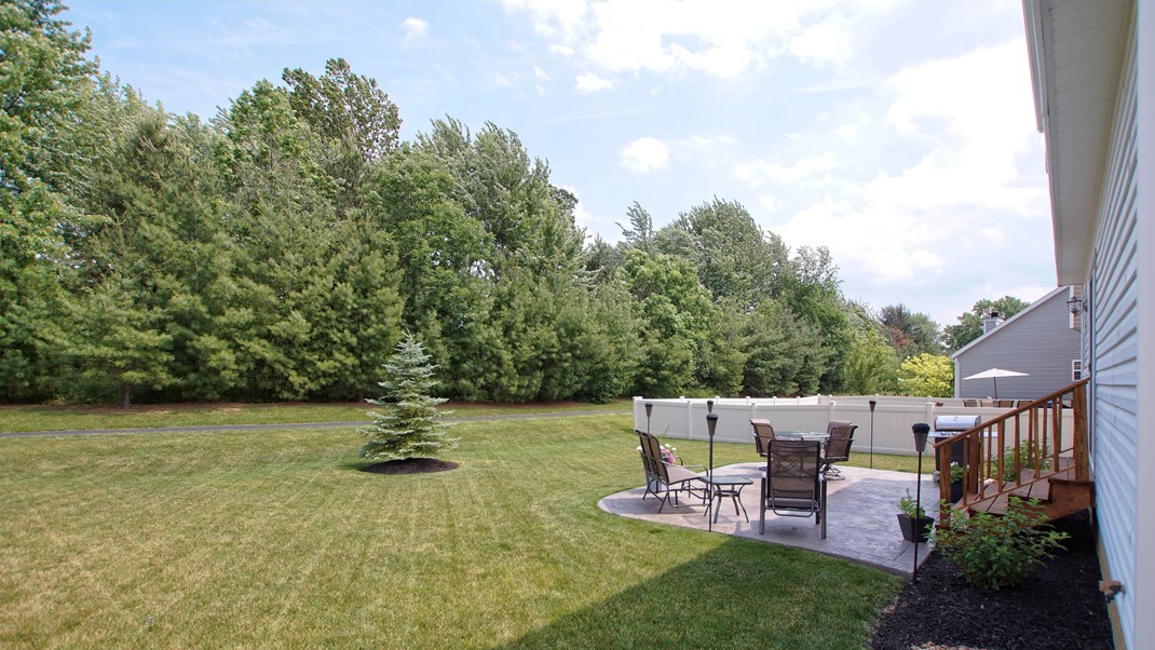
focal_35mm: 18
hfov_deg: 94.2
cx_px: 583
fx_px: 537
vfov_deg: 61.9
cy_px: 388
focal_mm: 11
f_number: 5.6
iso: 100
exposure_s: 1/320
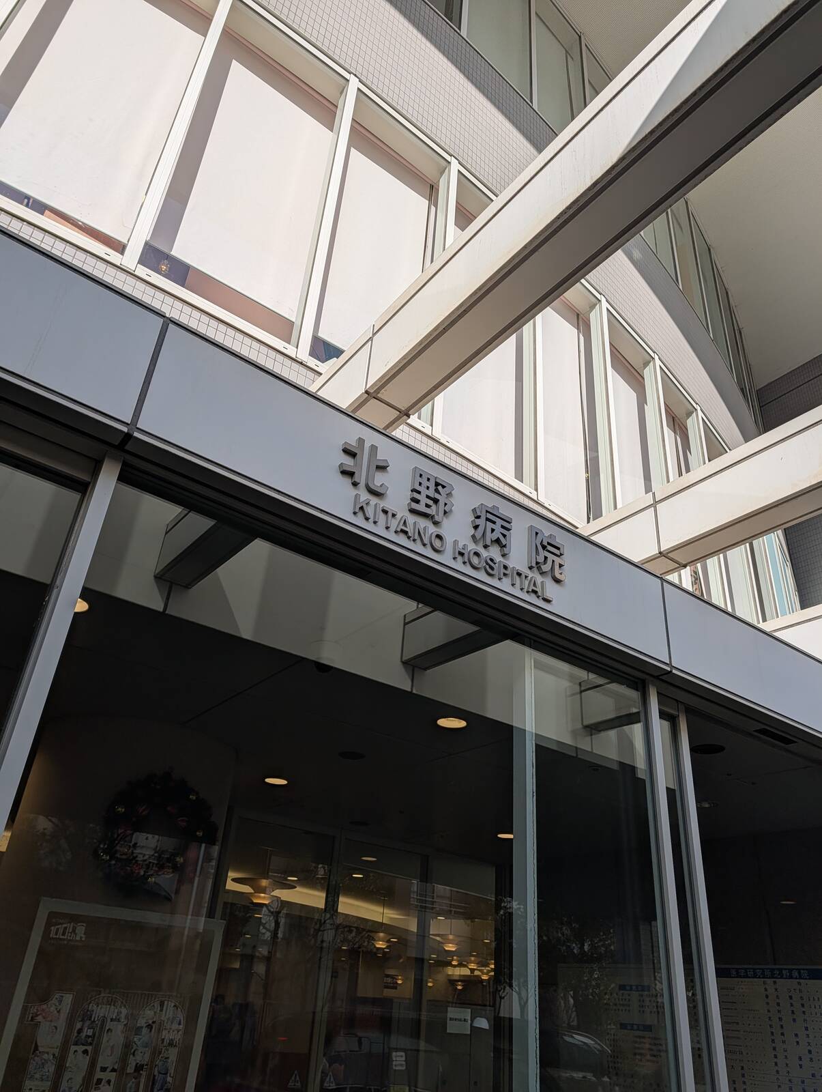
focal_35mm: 24
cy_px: 546
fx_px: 758
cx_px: 411
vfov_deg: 71.5
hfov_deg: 56.9
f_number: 1.68
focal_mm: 6.9
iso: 20
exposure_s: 1/1754
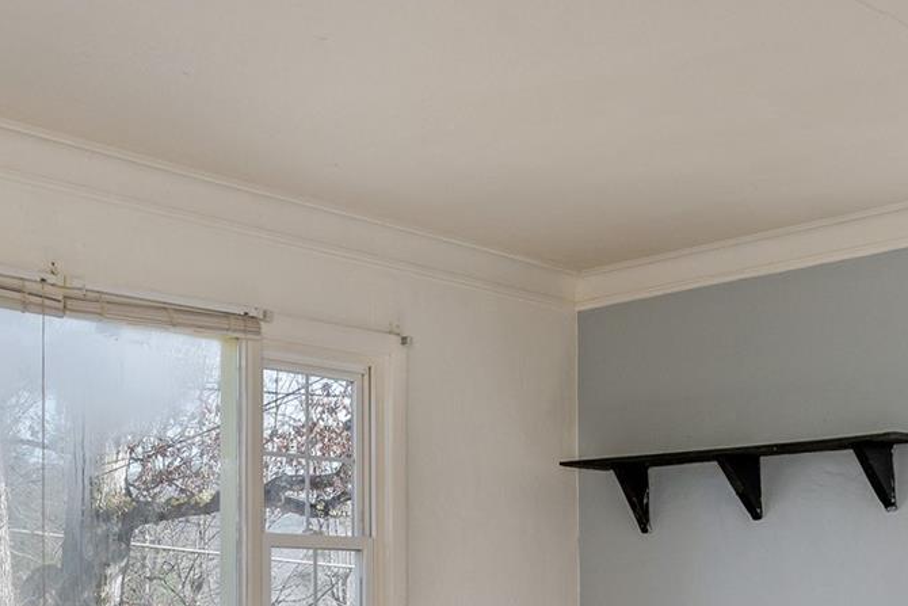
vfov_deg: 24.6
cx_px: 259
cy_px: 632
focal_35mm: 52
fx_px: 1312
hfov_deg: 37.5
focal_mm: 17
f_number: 8
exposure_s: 1/200
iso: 320
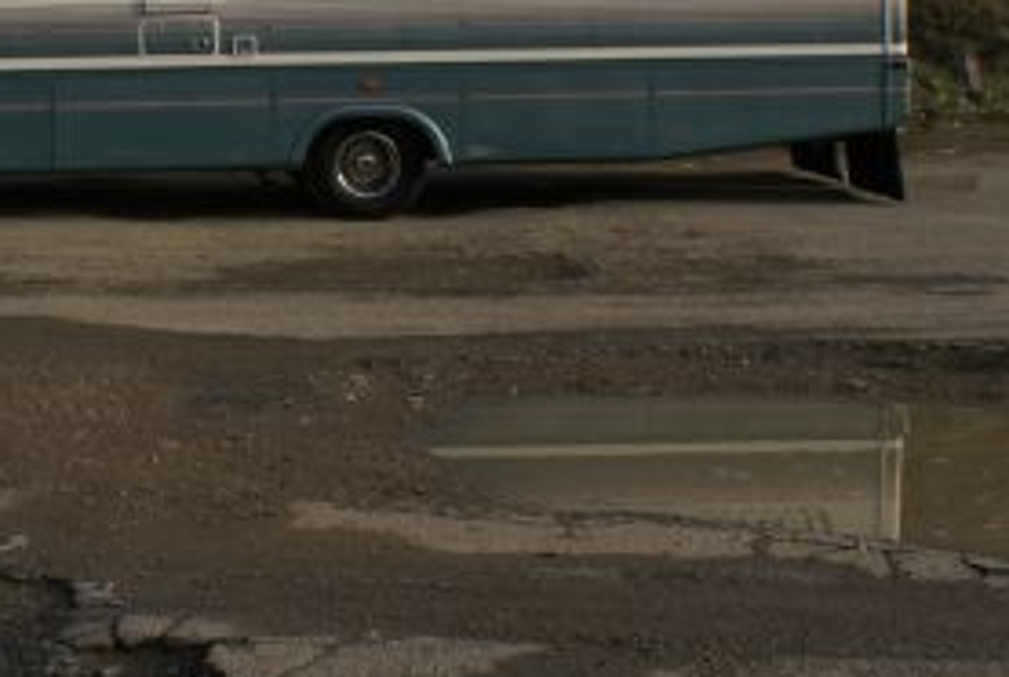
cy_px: 98
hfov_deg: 25.0
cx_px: 51
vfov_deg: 17.4
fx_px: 2191
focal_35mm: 78
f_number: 10
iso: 100
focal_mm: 18
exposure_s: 1/125
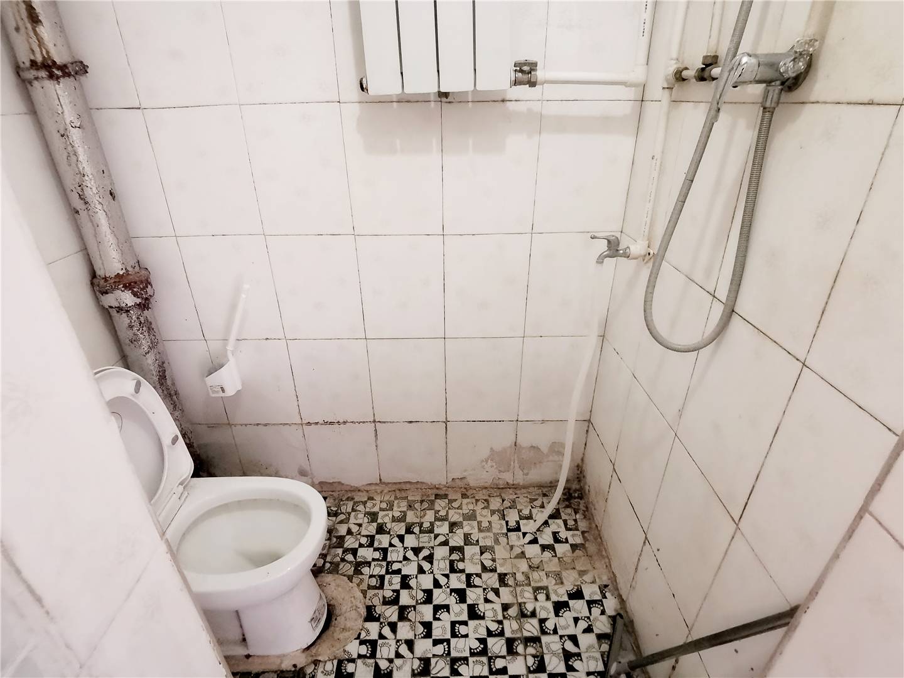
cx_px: 452
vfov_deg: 74.7
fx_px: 444
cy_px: 339
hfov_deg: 91.0
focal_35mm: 17
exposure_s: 1/25
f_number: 2.2
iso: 1000
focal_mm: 2.26
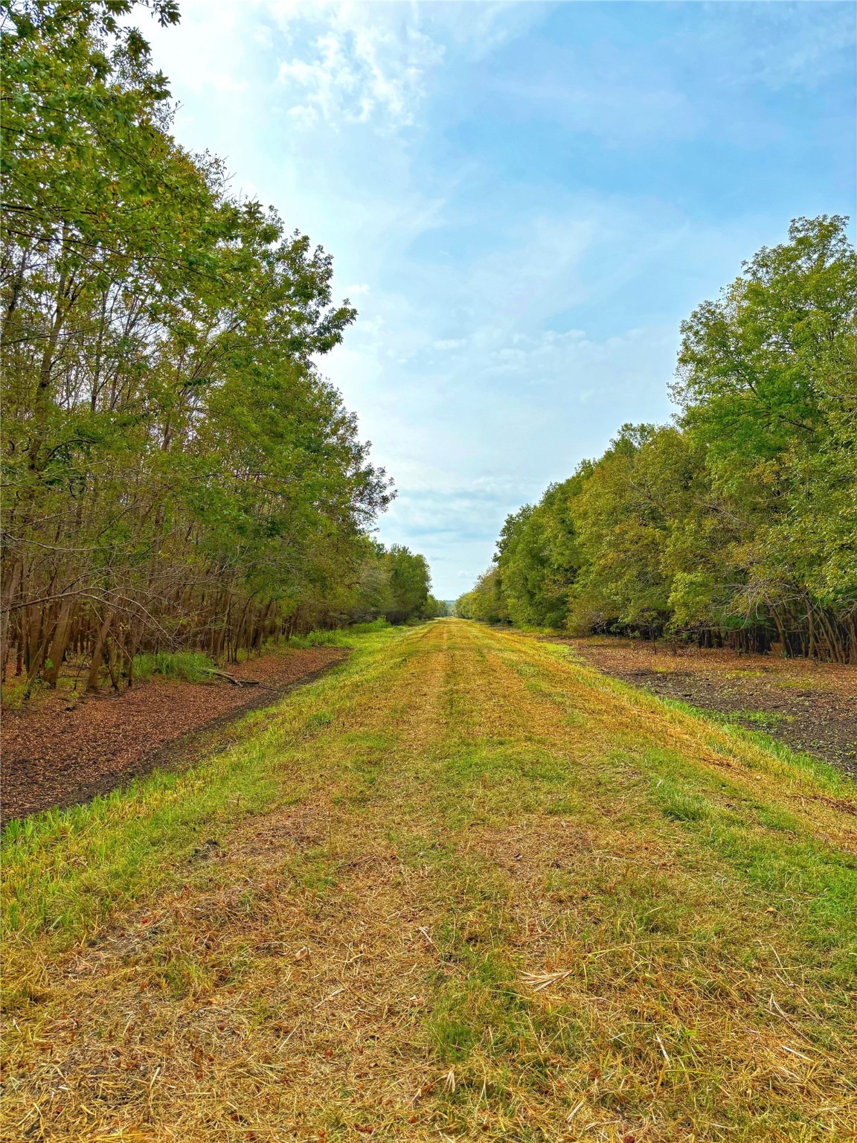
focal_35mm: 26
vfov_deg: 67.3
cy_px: 572
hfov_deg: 53.1
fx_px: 858
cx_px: 428
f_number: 1.6
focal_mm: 5.96
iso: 50
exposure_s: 1/5618
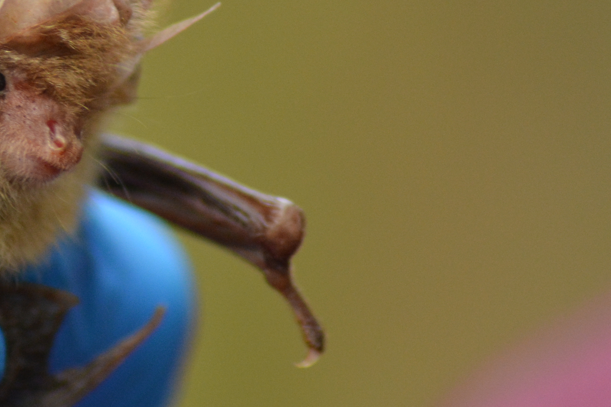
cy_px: 67
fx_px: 11596
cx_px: -32
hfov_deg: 3.0
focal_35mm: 683
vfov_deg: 2.0
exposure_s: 1/500
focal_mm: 185
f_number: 4.5
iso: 1000
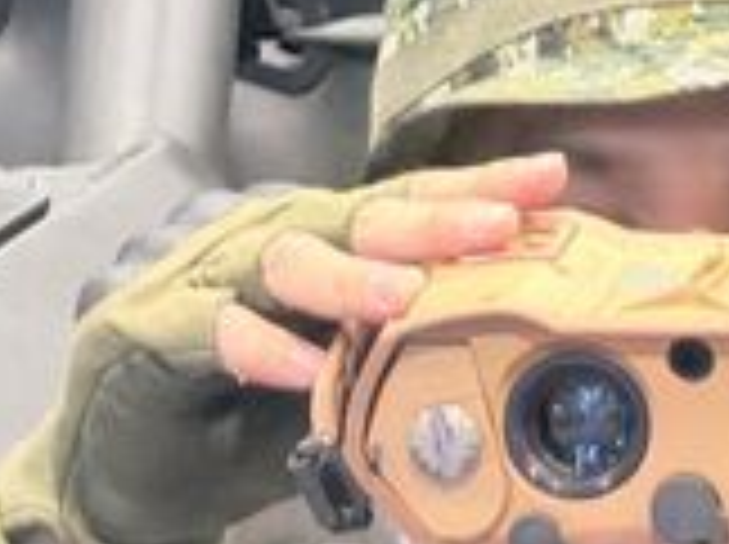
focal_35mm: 495
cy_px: 360
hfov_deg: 4.0
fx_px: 10409
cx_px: 729
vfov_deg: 3.0
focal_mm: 16.89
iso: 800
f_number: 2.8
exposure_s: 1/40
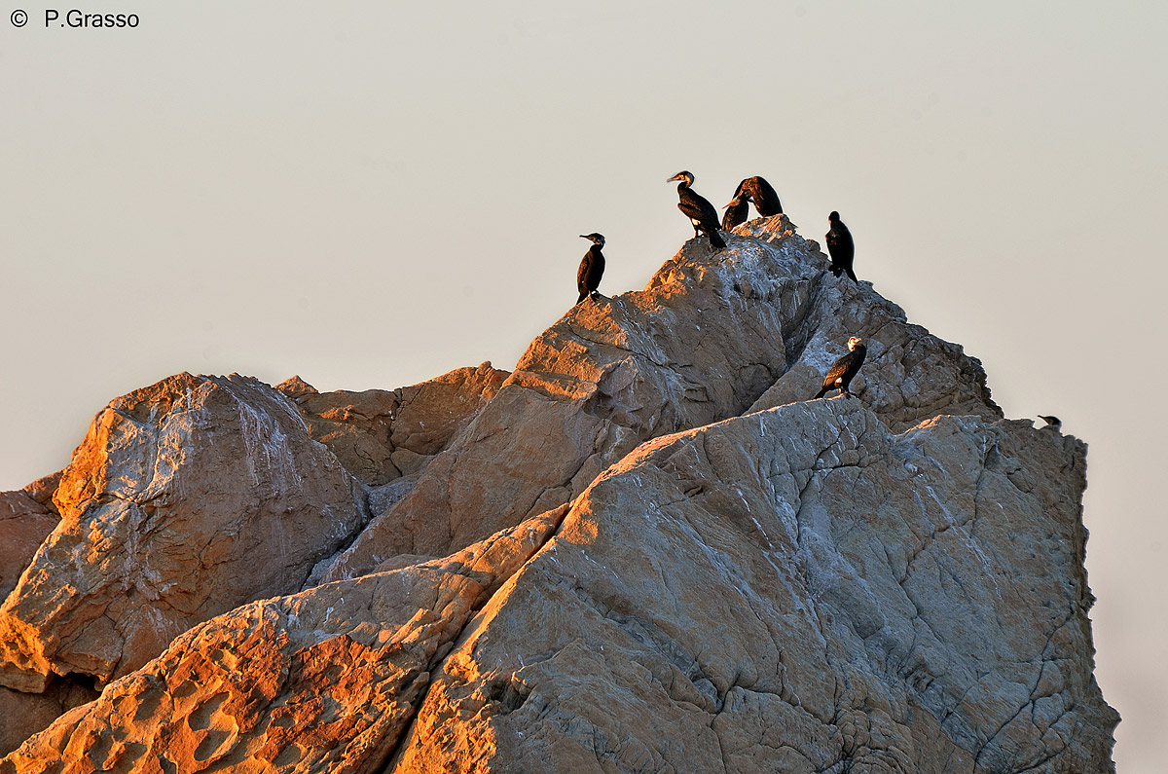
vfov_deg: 3.0
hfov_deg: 4.6
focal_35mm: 450
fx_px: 14571
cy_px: 387
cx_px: 584
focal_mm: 300
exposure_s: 1/13
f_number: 10
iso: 100
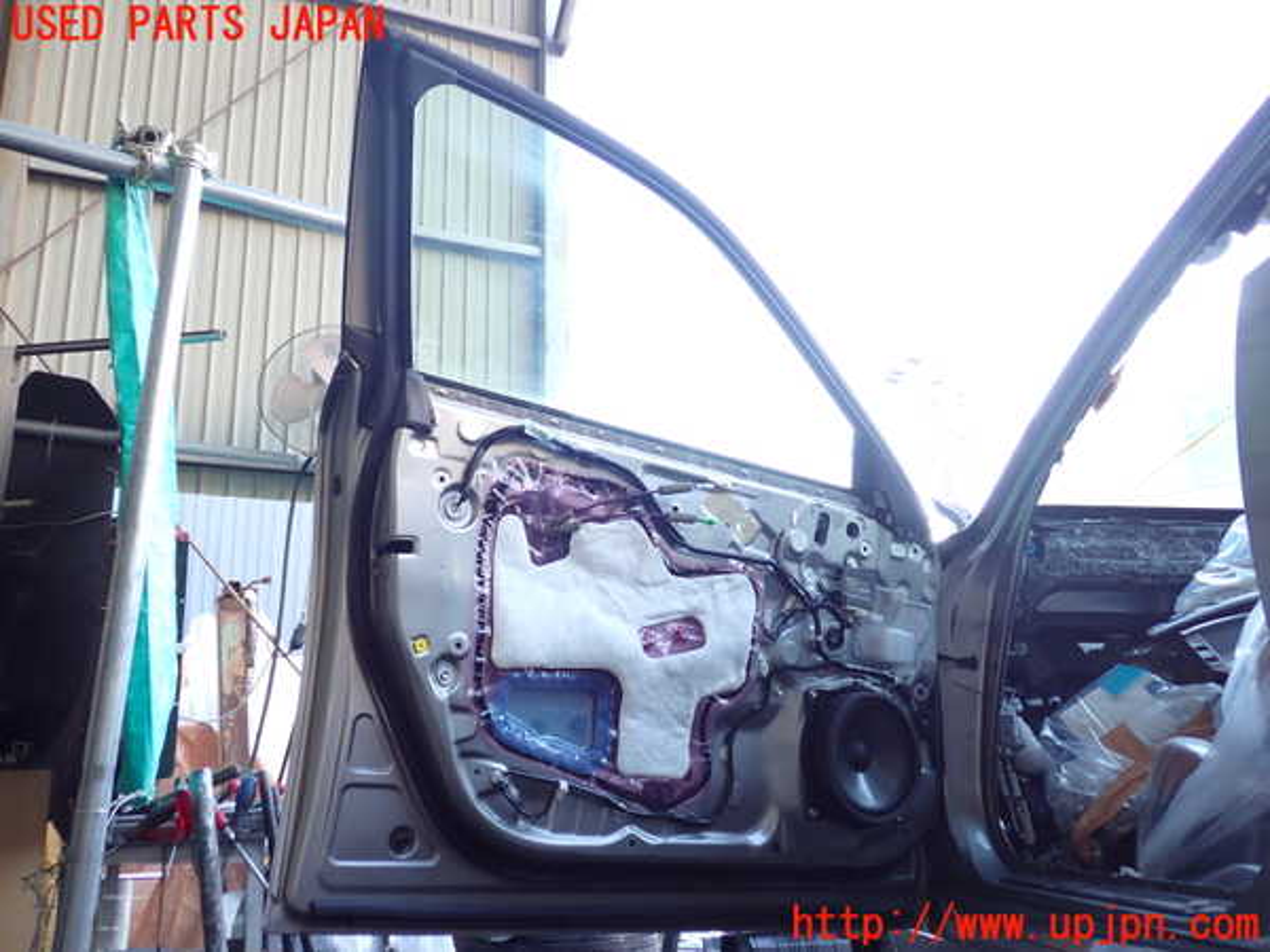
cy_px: 476
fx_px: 1101
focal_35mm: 30
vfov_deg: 46.8
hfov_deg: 60.0
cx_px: 635
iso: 160
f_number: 2.3
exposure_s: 1/60
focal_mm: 5.4
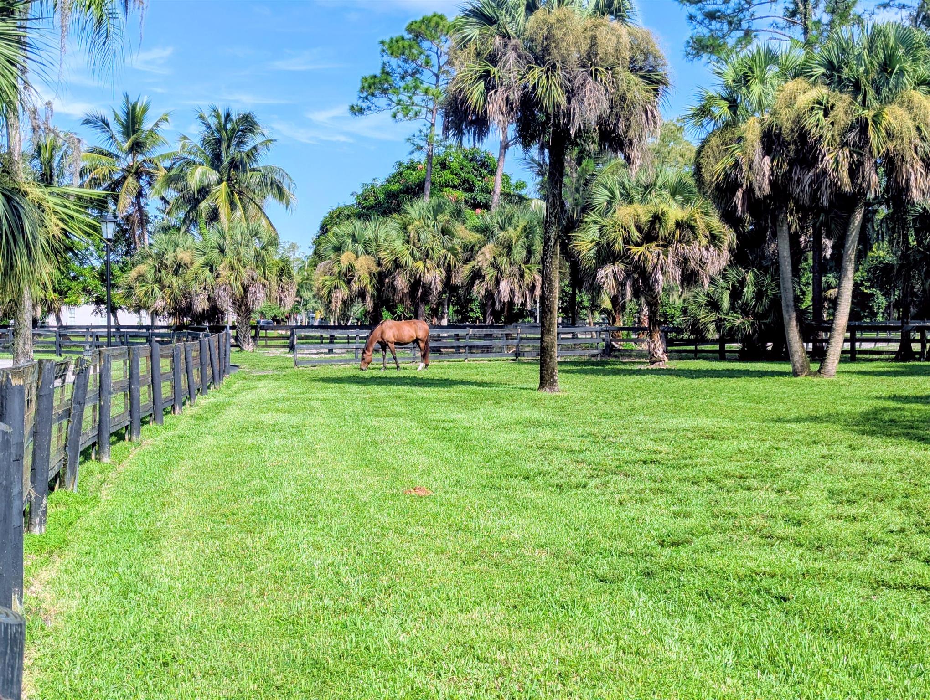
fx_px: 1291
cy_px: 350
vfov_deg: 30.3
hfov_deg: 39.6
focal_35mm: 48
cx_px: 465
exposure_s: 1/1949
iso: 46
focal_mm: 6.81
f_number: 1.85
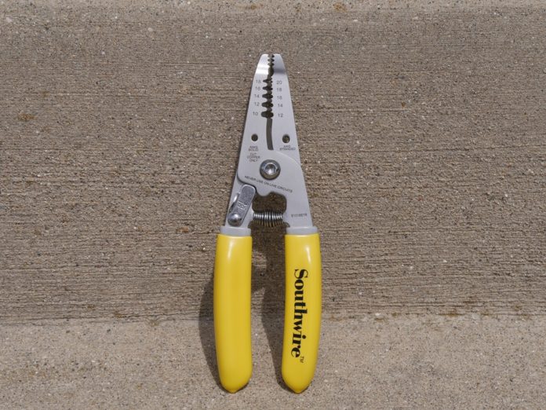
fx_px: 1167
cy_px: 205
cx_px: 273
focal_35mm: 74
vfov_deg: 19.9
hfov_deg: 26.3
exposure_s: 1/500
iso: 200
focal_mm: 37
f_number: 10
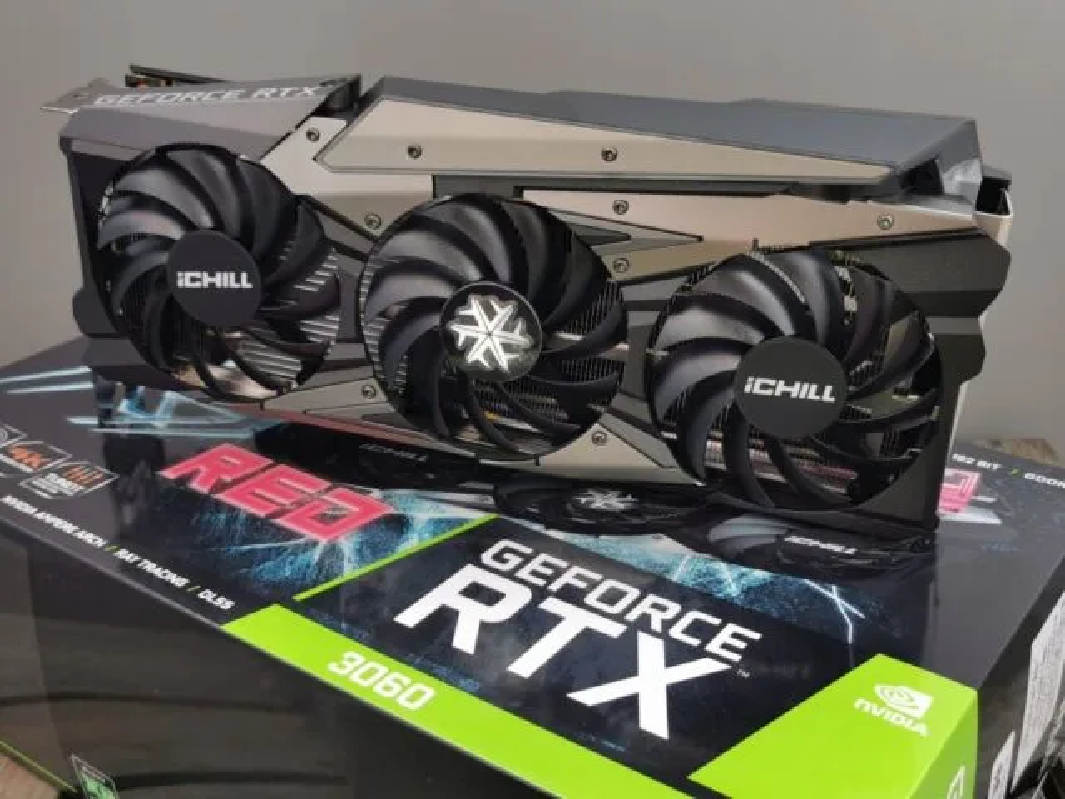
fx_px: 1292
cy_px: 400
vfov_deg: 34.3
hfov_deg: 44.8
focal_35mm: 42
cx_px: 532
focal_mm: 5.56
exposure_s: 1/216
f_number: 1.6
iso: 50
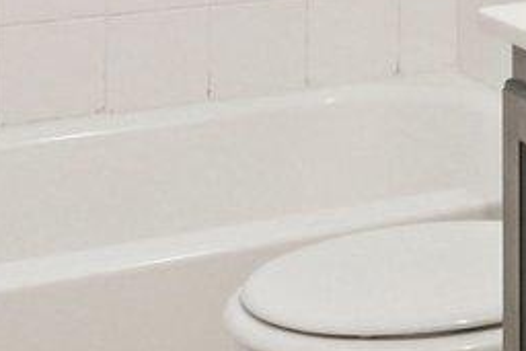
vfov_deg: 10.2
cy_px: -428
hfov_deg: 14.9
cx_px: 943
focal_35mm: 120
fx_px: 1754
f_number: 8
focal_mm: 10
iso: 400
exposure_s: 1/15
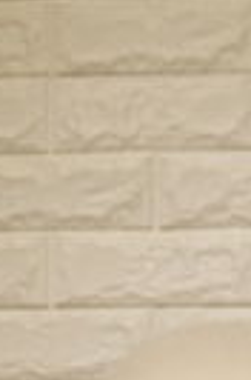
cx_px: 222
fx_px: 2376
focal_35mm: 226
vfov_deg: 9.0
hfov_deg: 6.0
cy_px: 523
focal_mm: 50
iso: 500
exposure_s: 1/200
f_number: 4
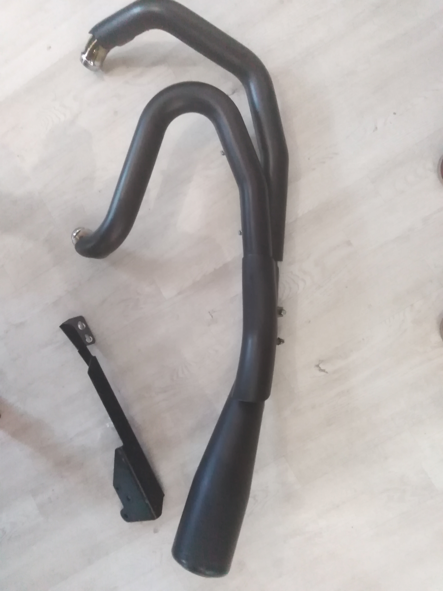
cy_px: 296
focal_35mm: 26
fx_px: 444
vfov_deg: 67.3
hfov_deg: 53.1
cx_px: 222
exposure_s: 1/12.5
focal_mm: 3.46
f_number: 2.2
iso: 1303
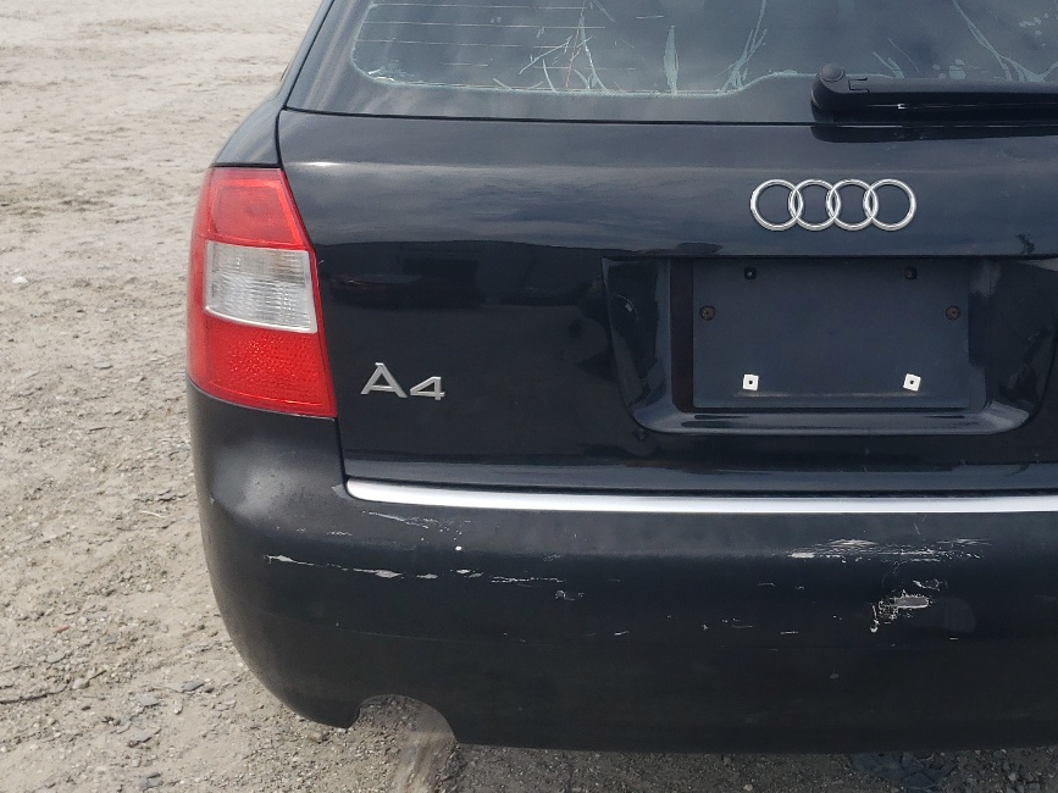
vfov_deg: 30.1
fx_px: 1467
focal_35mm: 48
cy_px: 268
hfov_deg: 38.8
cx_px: 764
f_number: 1.5
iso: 50
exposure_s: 1/2000
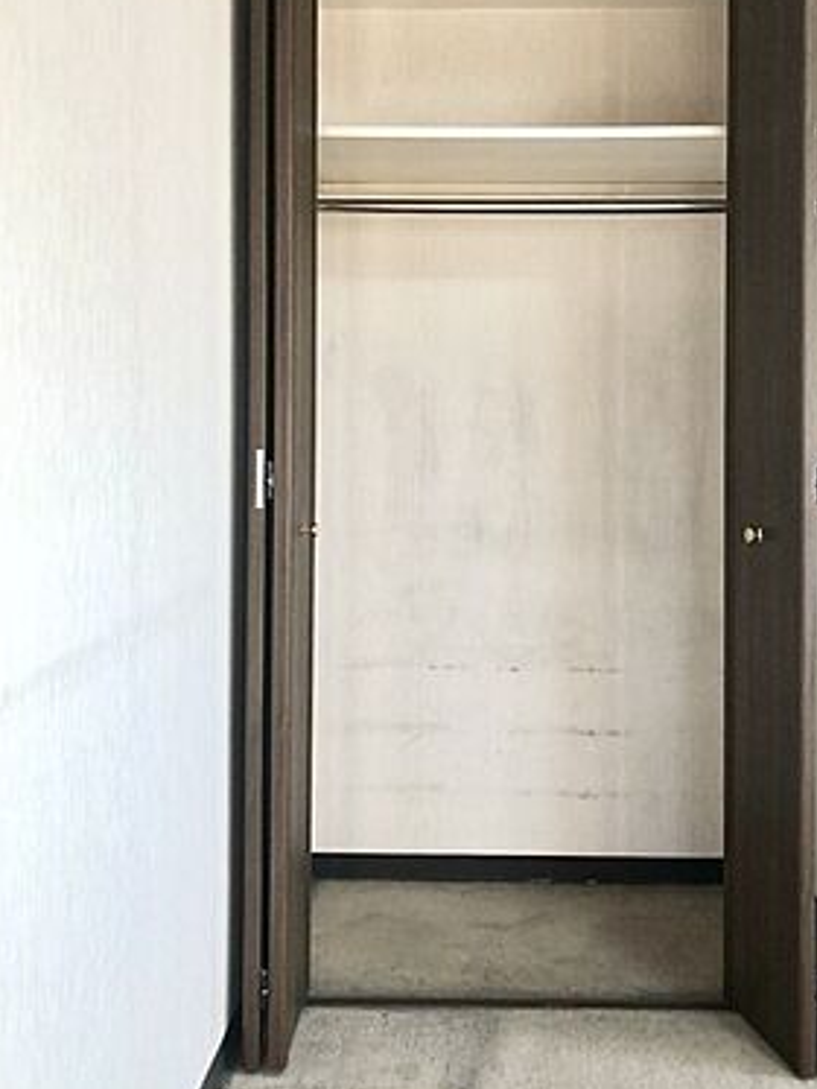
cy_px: 426
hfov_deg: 39.5
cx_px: 496
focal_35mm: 36
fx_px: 1132
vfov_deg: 50.9
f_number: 1.8
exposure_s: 1/33
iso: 25
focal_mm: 3.99
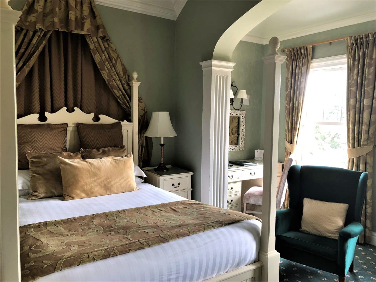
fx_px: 304
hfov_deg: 63.4
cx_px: 188
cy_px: 141
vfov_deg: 49.7
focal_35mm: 28
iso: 32
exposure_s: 1/33
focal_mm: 3.99
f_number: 1.8
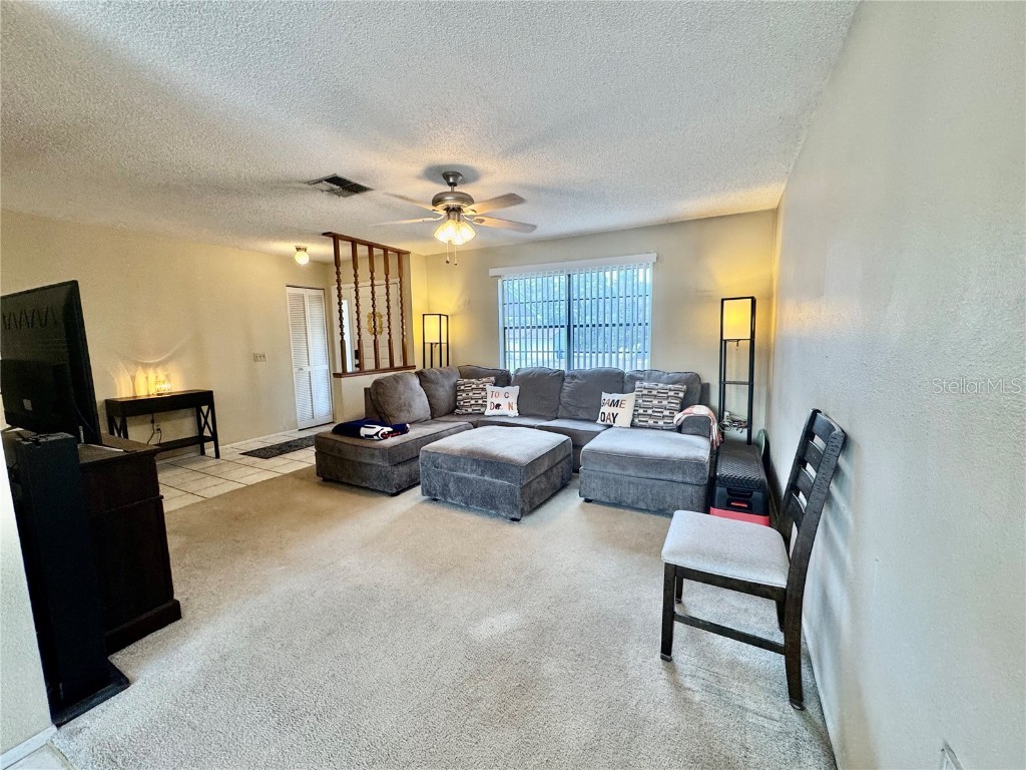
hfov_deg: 102.1
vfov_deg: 85.7
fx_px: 415
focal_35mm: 14
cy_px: 385
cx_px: 513
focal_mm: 2.22
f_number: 2.2
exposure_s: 1/120
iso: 160
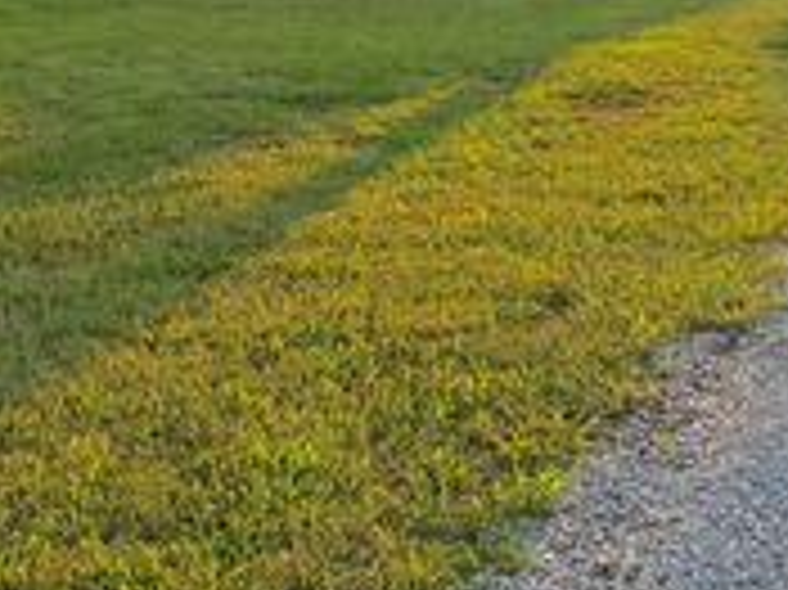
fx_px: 1888
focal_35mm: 83
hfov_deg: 23.6
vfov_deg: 16.8
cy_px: -169
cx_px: 401
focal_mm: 4.15
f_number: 2.2
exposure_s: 1/380
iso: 32
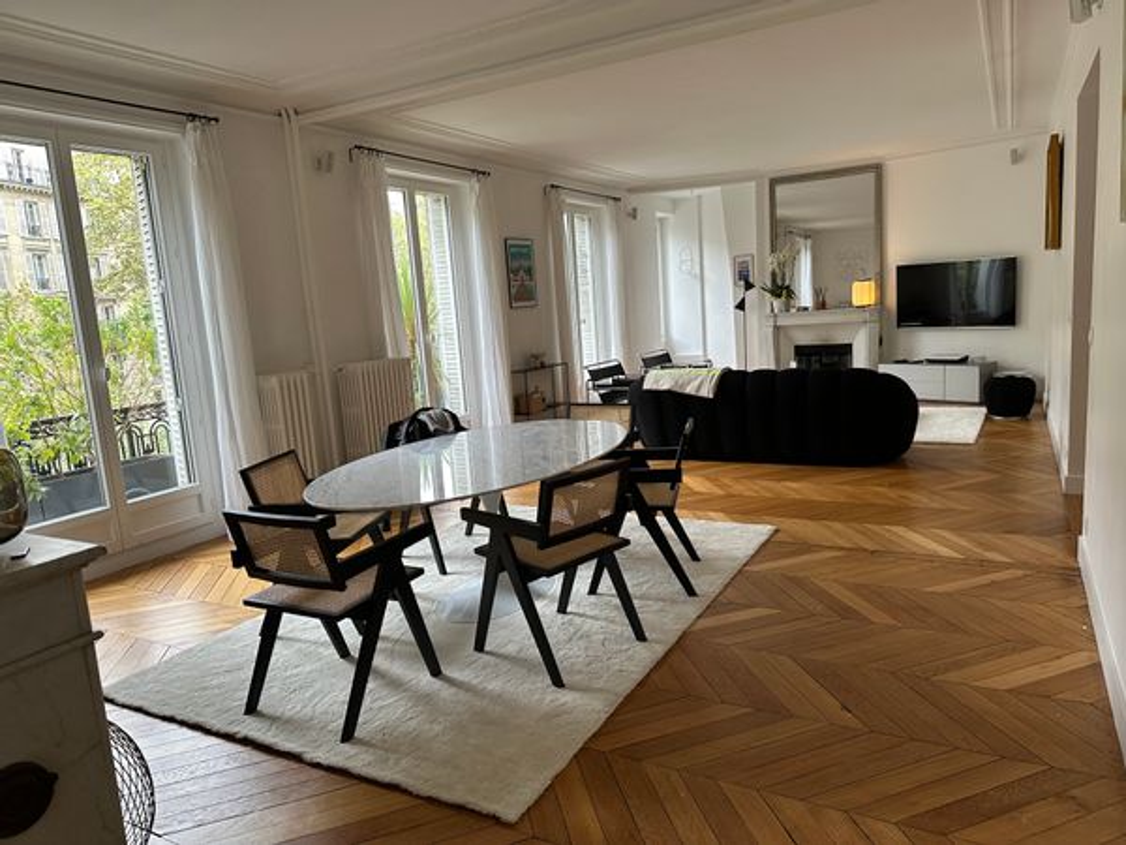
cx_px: 563
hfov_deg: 71.6
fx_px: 781
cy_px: 422
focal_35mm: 24
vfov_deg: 56.8
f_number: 1.78
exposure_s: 1/121
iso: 200
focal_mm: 6.86
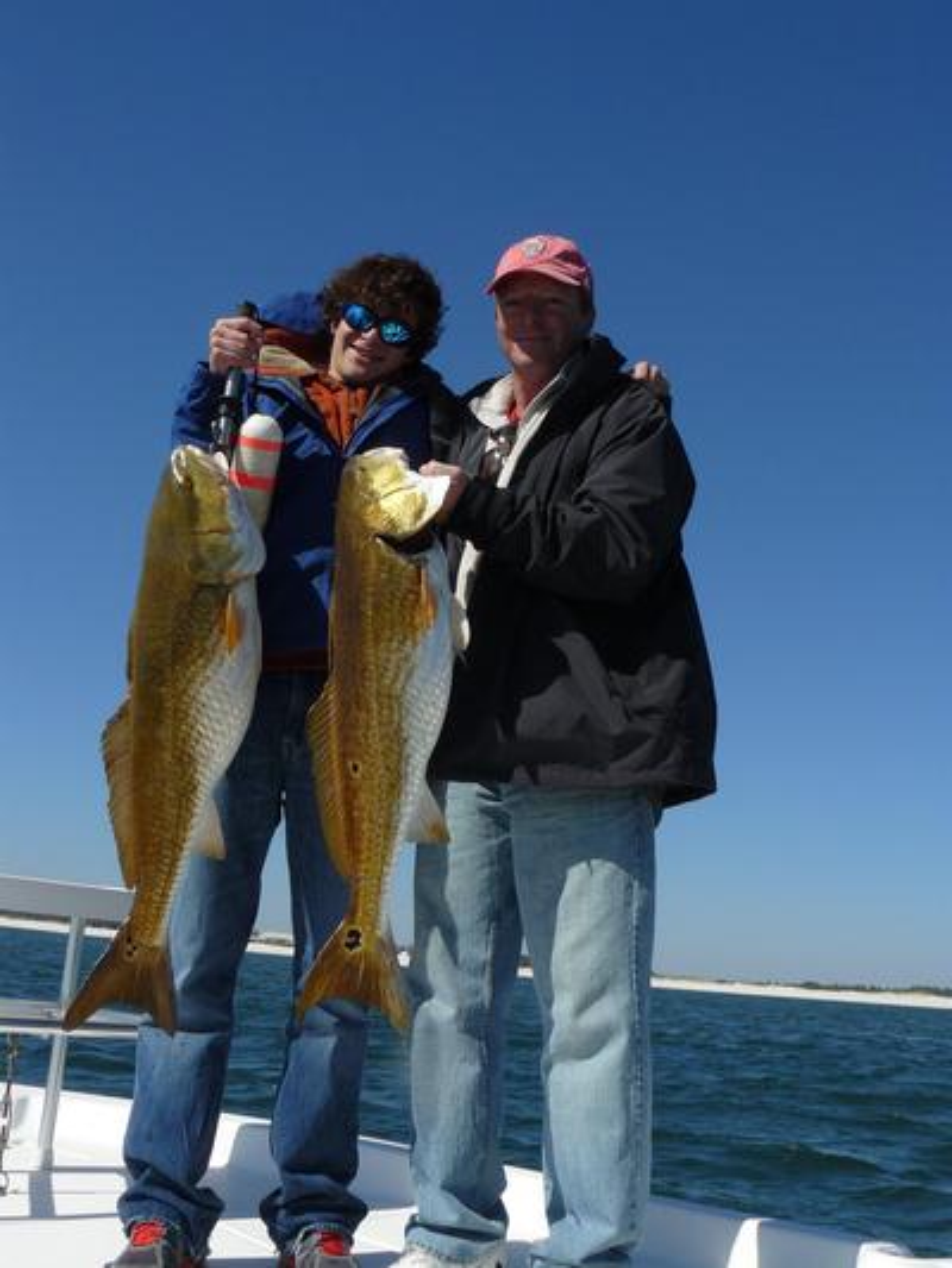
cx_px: 476
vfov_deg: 51.3
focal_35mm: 36
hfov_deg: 39.7
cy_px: 634
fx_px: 1320
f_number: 5
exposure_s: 1/1000
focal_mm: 6
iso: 100
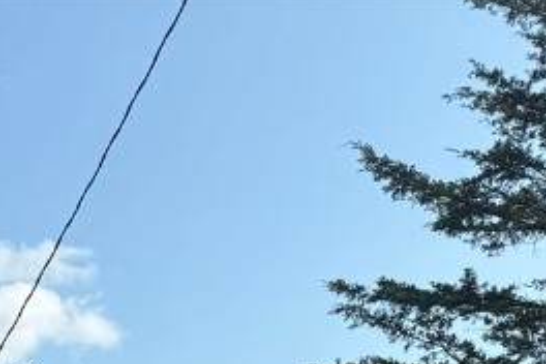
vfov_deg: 12.1
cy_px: 788
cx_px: -403
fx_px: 1471
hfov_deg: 17.5
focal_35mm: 97
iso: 80
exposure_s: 1/2710
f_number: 1.78
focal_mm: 6.76
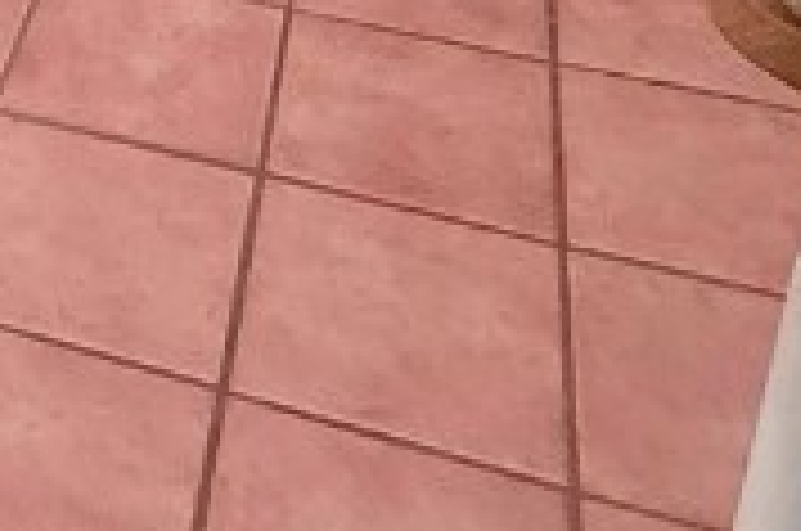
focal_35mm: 84
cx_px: -238
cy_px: -1166
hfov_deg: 21.8
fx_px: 1866
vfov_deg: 10.3
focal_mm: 2.22
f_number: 2.2
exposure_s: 1/120
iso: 250
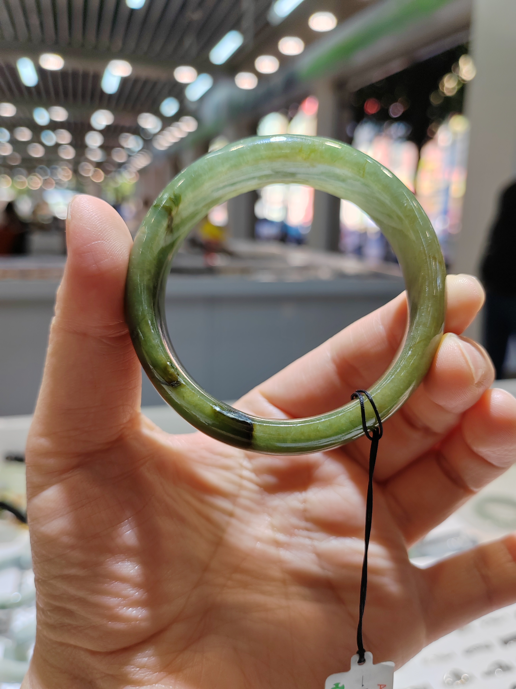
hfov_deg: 51.4
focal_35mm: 27
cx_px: 258
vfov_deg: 65.3
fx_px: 537
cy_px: 344
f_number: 1.9
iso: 100
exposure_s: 1/350
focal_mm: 5.52
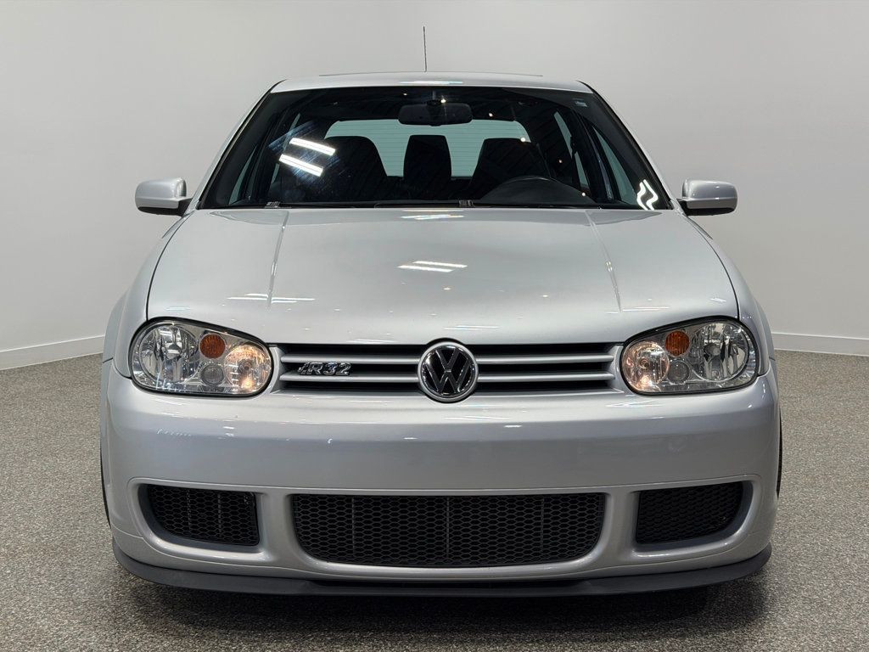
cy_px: 326
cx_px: 434
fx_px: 1205
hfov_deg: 39.7
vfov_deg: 30.3
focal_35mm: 48
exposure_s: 1/481
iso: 64
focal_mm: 6.76
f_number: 1.78
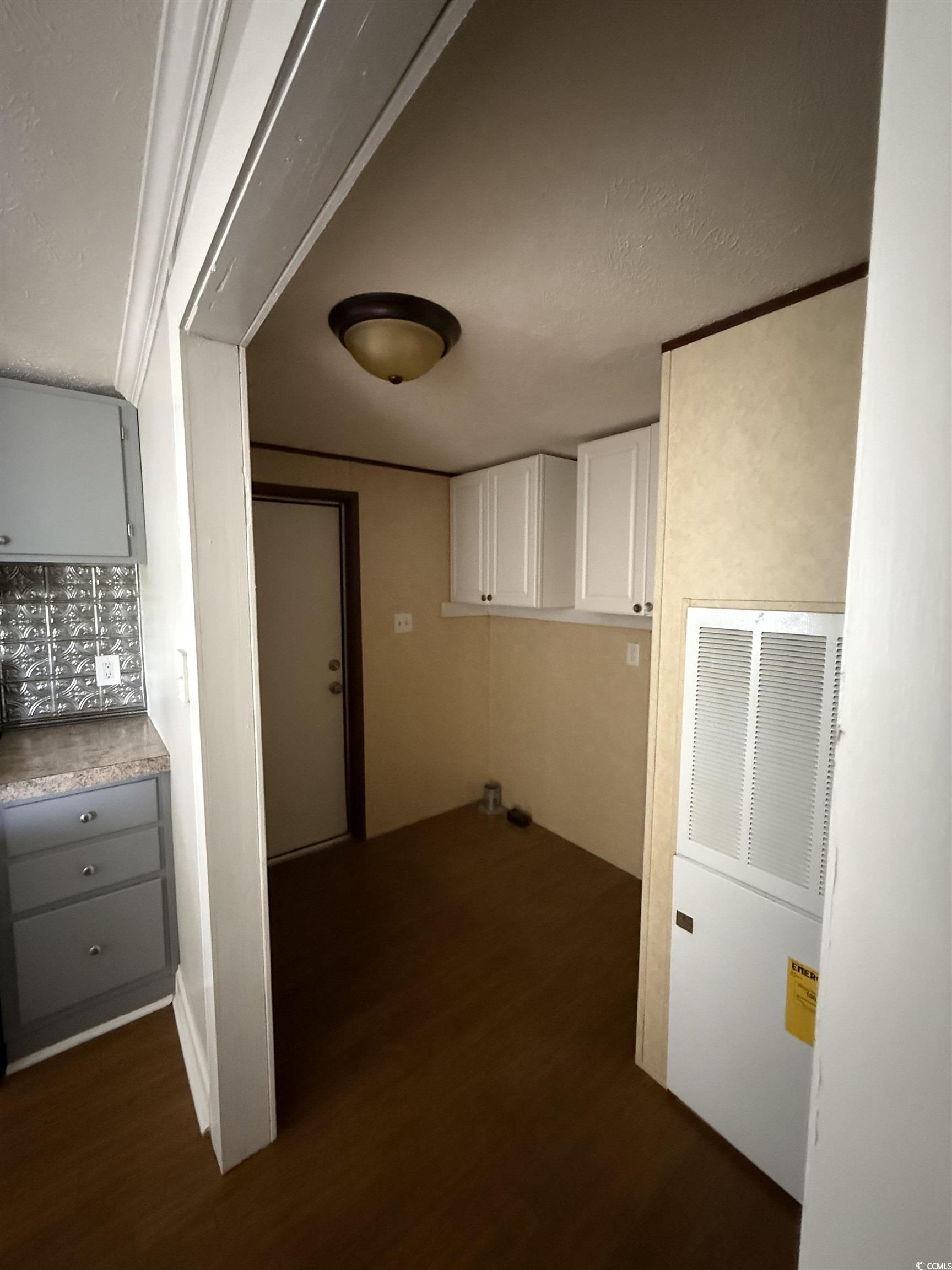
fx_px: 513
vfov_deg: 102.1
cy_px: 635
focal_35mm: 14
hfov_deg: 85.7
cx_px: 476
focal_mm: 2.22
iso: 1600
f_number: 2.2
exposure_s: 1/34
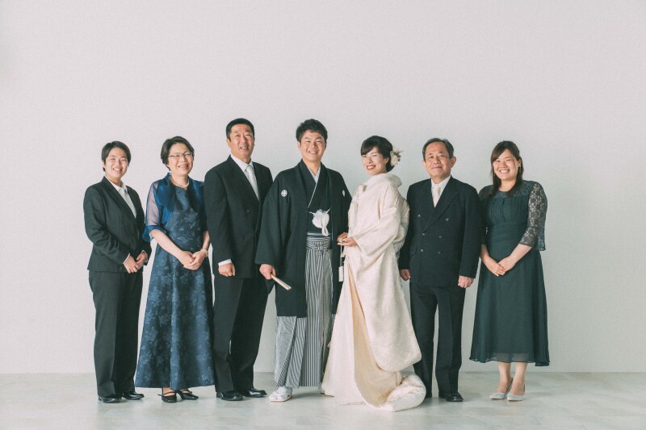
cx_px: 323
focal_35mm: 70
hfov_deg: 28.8
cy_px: 215
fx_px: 1256
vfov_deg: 19.4
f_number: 5
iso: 1250
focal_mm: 70
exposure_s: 1/100
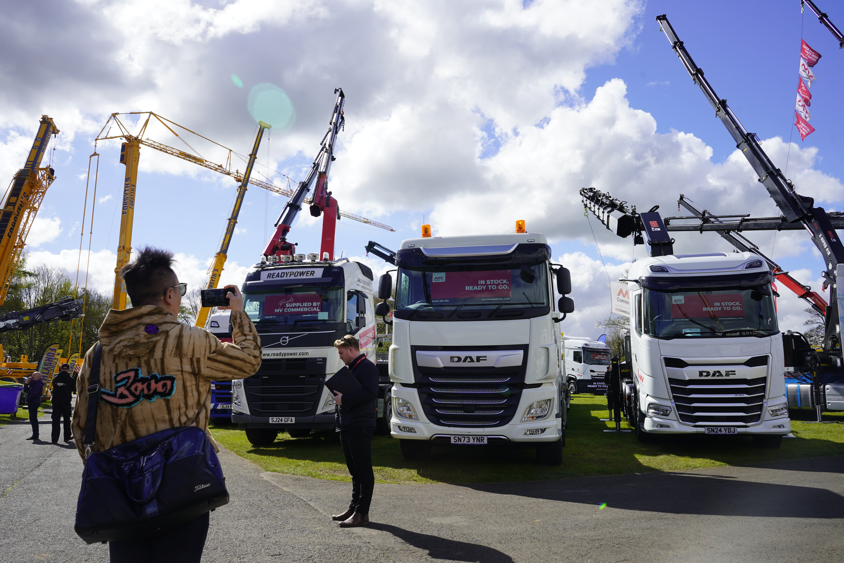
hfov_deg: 65.5
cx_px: 422
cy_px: 282
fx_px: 656
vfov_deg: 46.4
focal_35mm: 28
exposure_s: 1/160
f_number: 10
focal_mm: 28
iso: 100
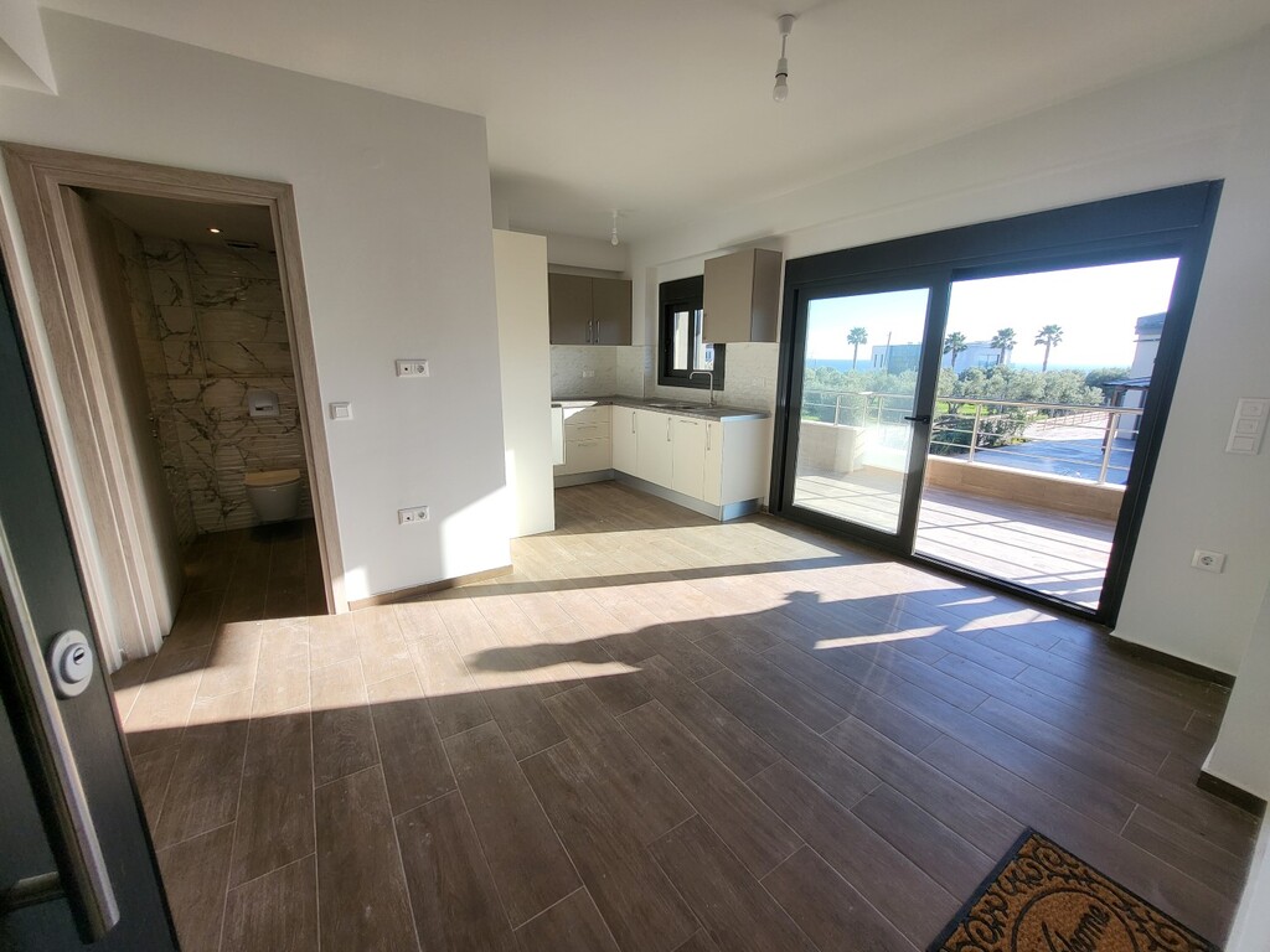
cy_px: 476
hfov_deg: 106.2
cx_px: 635
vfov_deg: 89.9
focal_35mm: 13
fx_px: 477
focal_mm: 1.74
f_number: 2.2
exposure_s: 1/236
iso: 32
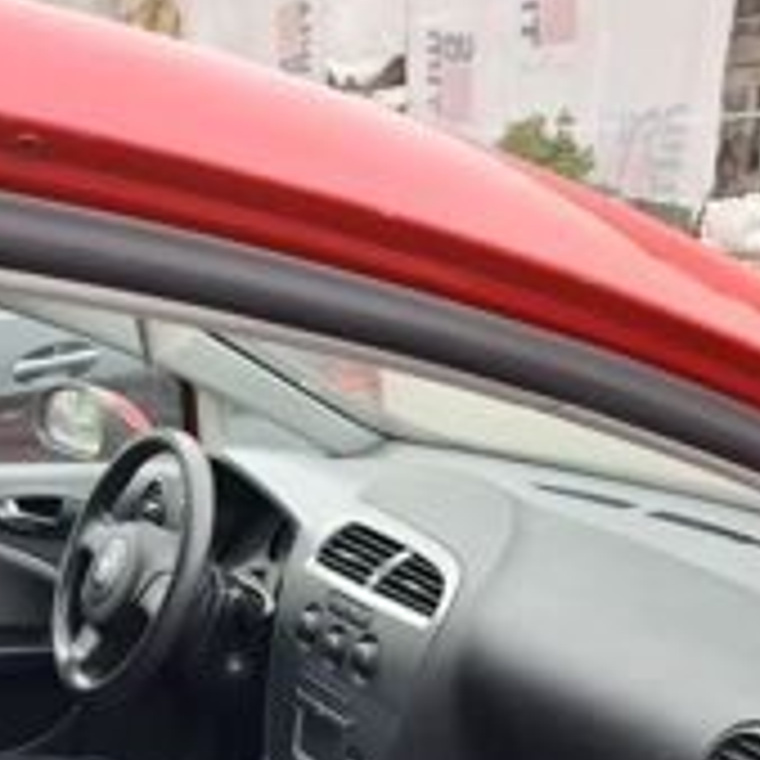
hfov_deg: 35.2
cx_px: 297
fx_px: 1192
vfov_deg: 31.0
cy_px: 859
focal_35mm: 48
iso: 320
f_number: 1.8
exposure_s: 1/50
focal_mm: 5.54
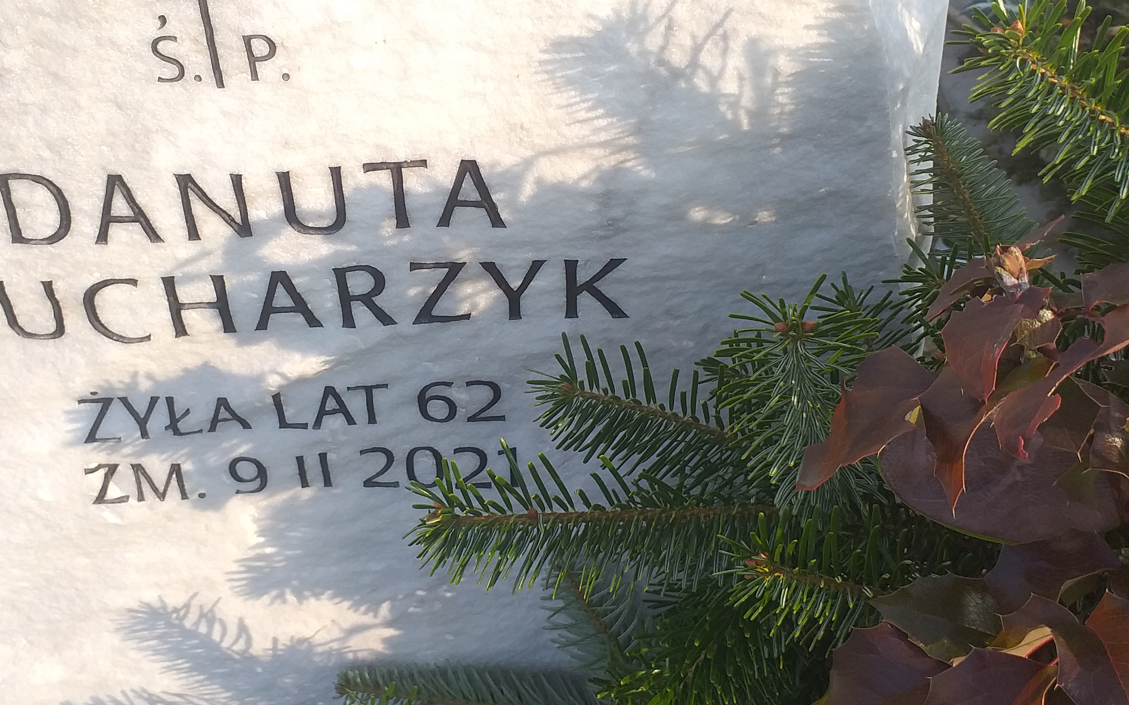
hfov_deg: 45.9
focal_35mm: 43
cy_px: 259
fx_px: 1323
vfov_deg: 29.7
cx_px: 430
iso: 40
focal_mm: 3.6
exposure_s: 1/536
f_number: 1.9
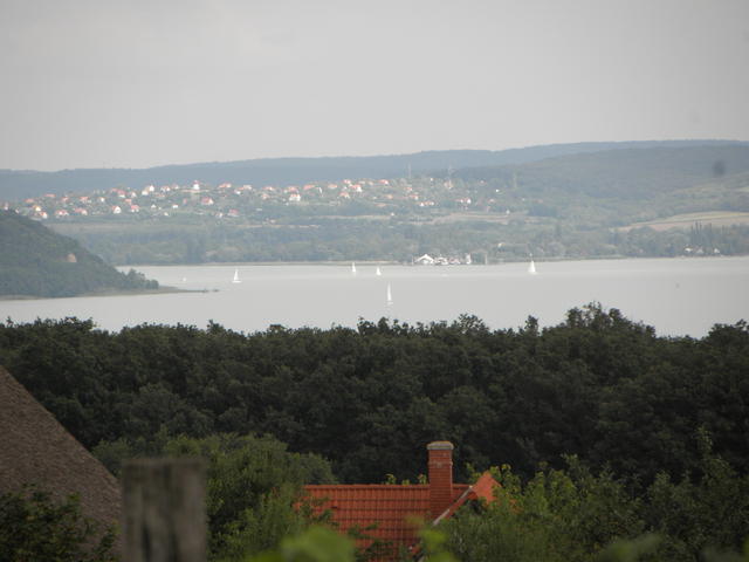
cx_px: 374
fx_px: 10840
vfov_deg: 3.0
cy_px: 281
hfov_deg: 4.0
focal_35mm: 501
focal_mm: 89.31
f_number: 5
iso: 125
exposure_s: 1/400
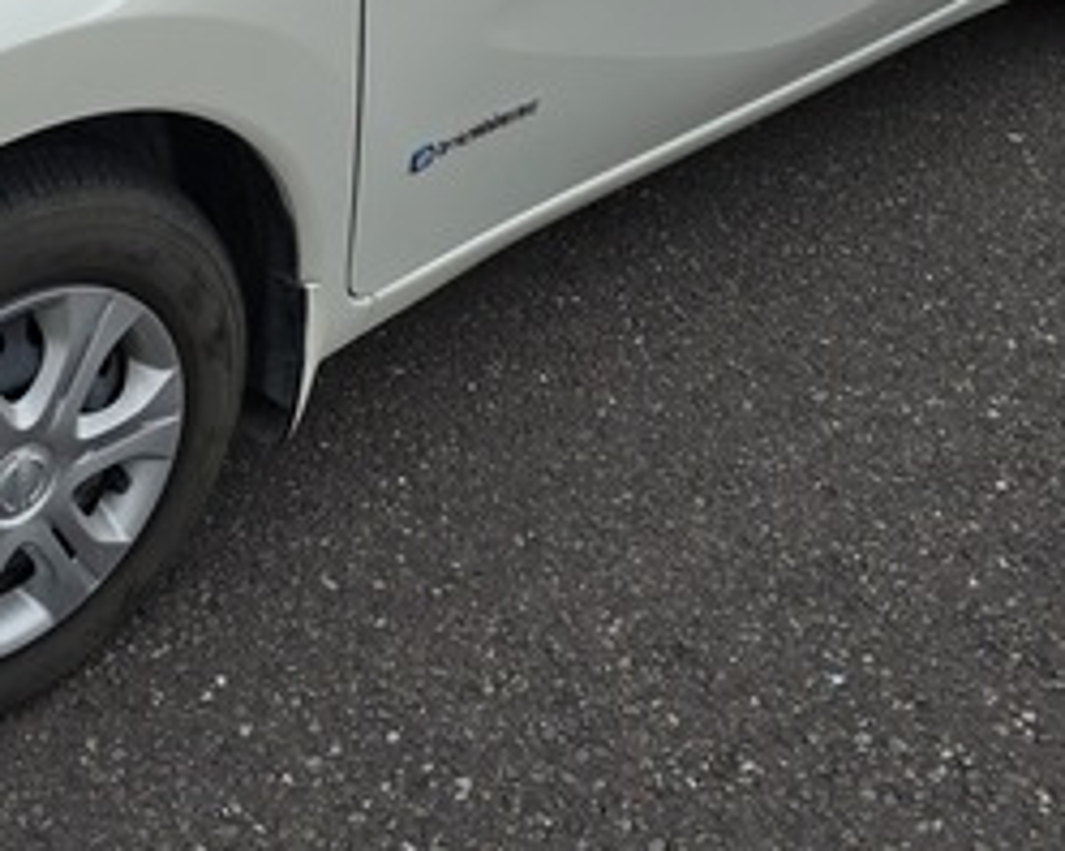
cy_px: -21
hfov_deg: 30.9
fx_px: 1827
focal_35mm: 58
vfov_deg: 24.8
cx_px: 86
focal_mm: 6.3
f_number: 1.7
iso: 12
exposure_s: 1/360
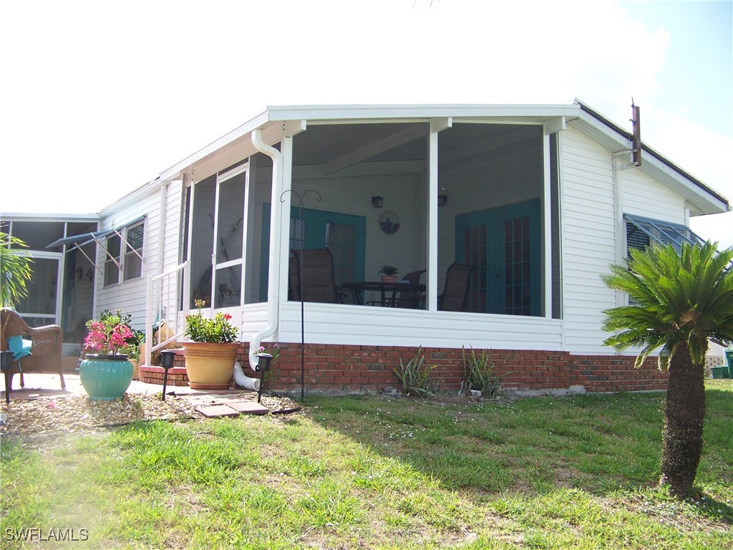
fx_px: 762
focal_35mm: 36
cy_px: 275
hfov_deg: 51.4
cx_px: 366
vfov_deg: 39.7
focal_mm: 5.85
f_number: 2.8
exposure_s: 1/400
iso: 64
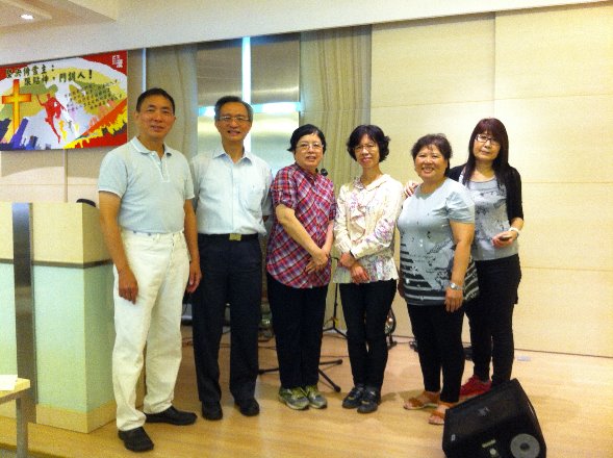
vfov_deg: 40.6
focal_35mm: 35
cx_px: 306
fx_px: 619
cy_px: 229
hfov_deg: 52.7
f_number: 2.8
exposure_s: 1/17
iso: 100
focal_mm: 3.85
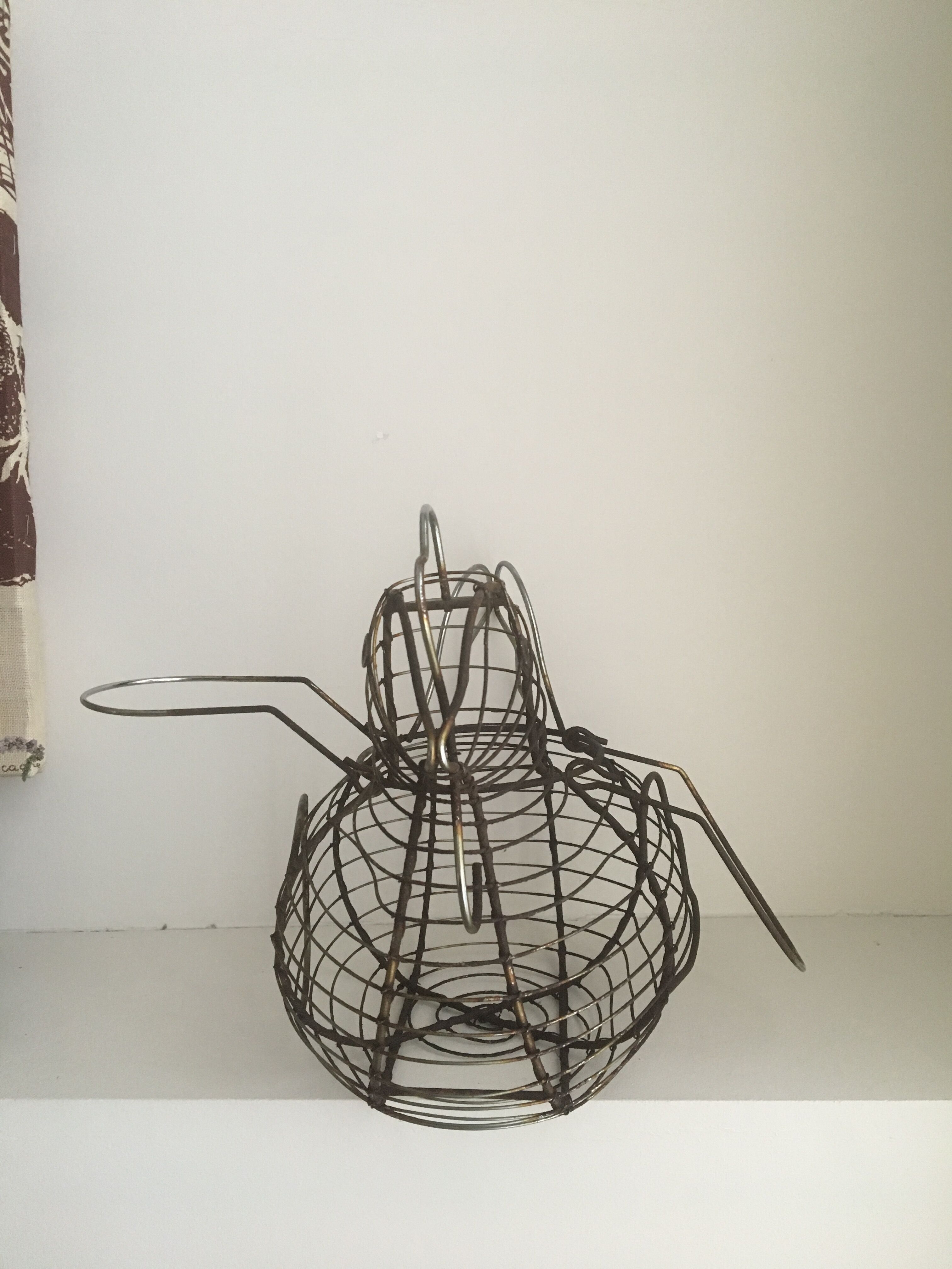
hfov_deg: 48.2
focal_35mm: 29
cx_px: 476
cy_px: 634
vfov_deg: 61.7
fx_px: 1063
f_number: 2.2
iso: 200
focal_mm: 4.15
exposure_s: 1/33
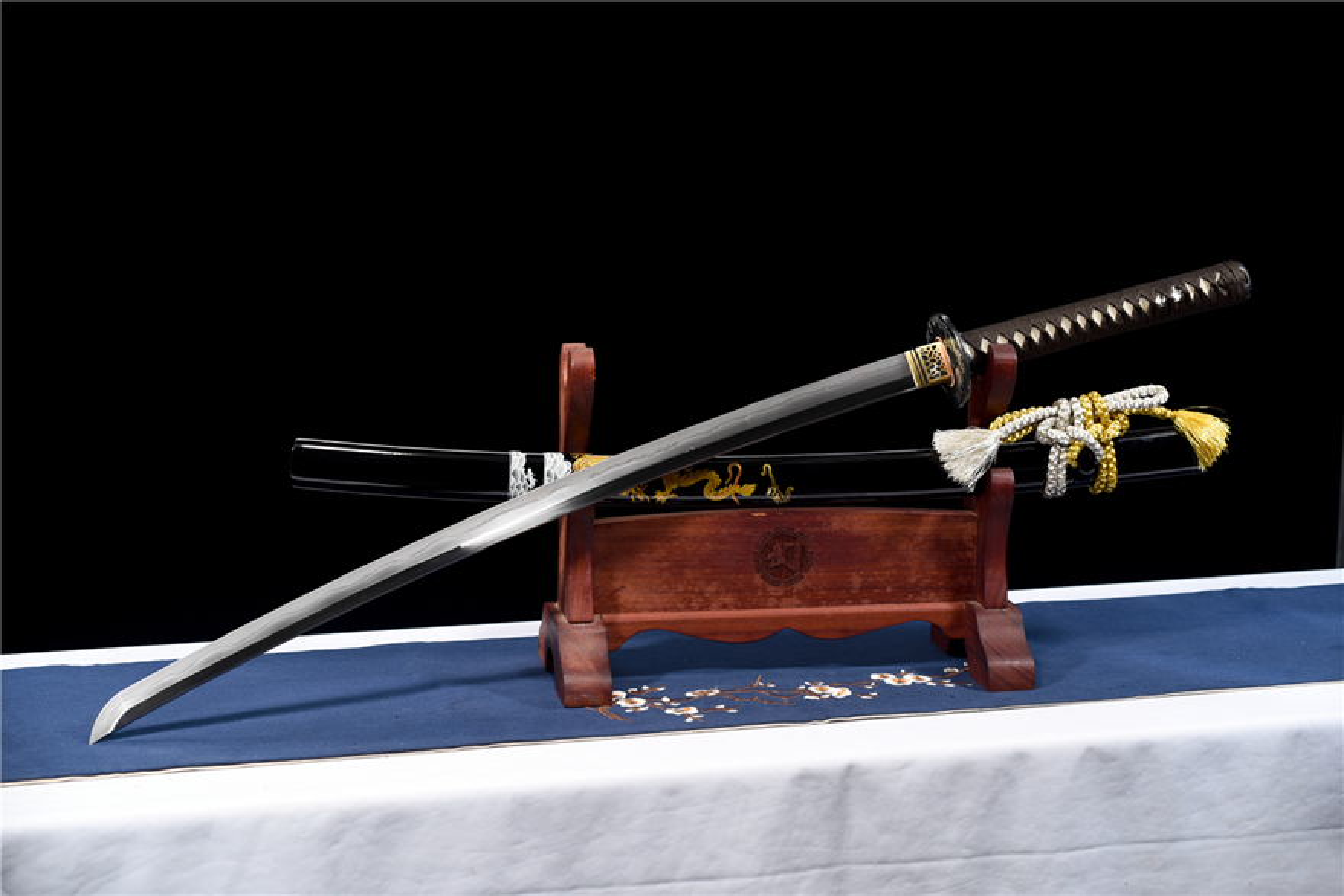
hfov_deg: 33.4
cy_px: 448
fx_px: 2240
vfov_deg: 22.6
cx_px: 672
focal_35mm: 60
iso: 100
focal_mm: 60
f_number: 7.1
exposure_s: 1/100
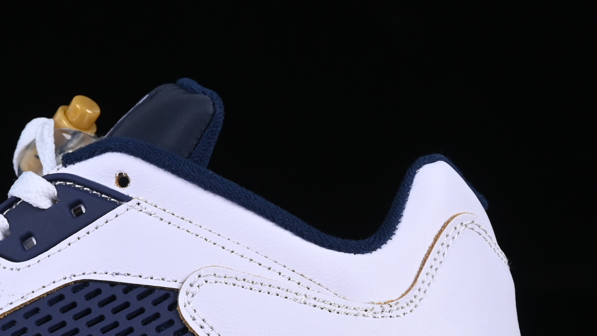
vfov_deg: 6.3
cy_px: 285
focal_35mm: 193
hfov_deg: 11.1
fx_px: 3055
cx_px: 35
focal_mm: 50
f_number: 8
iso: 160
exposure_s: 1/80
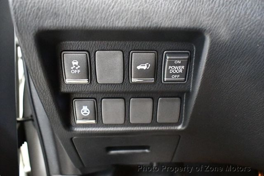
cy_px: 88
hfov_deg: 53.1
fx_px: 264
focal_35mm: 36
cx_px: 132
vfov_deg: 36.9
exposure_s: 1/25
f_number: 3.5
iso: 12800
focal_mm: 18
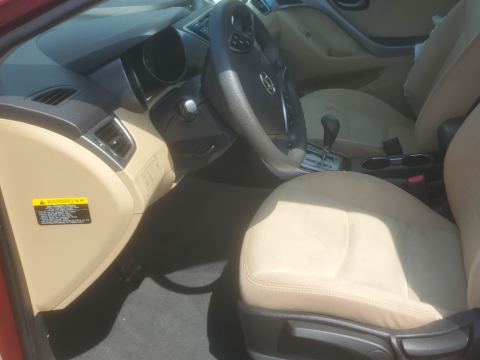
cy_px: 134
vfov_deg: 34.9
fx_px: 568
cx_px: 335
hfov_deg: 44.8
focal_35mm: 41
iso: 50
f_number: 1.5
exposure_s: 1/1667
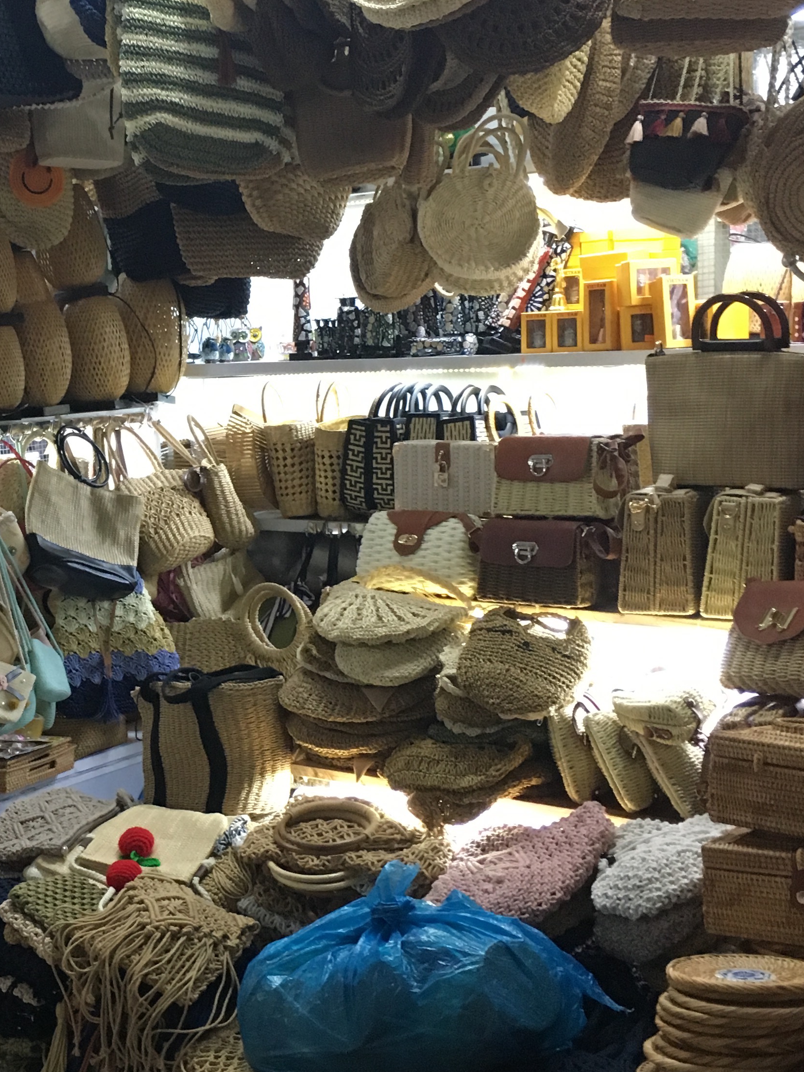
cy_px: 521
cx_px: 87
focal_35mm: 53
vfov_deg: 36.2
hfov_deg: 26.6
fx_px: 1641
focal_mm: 4.15
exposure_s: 1/33
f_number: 2.2
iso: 250
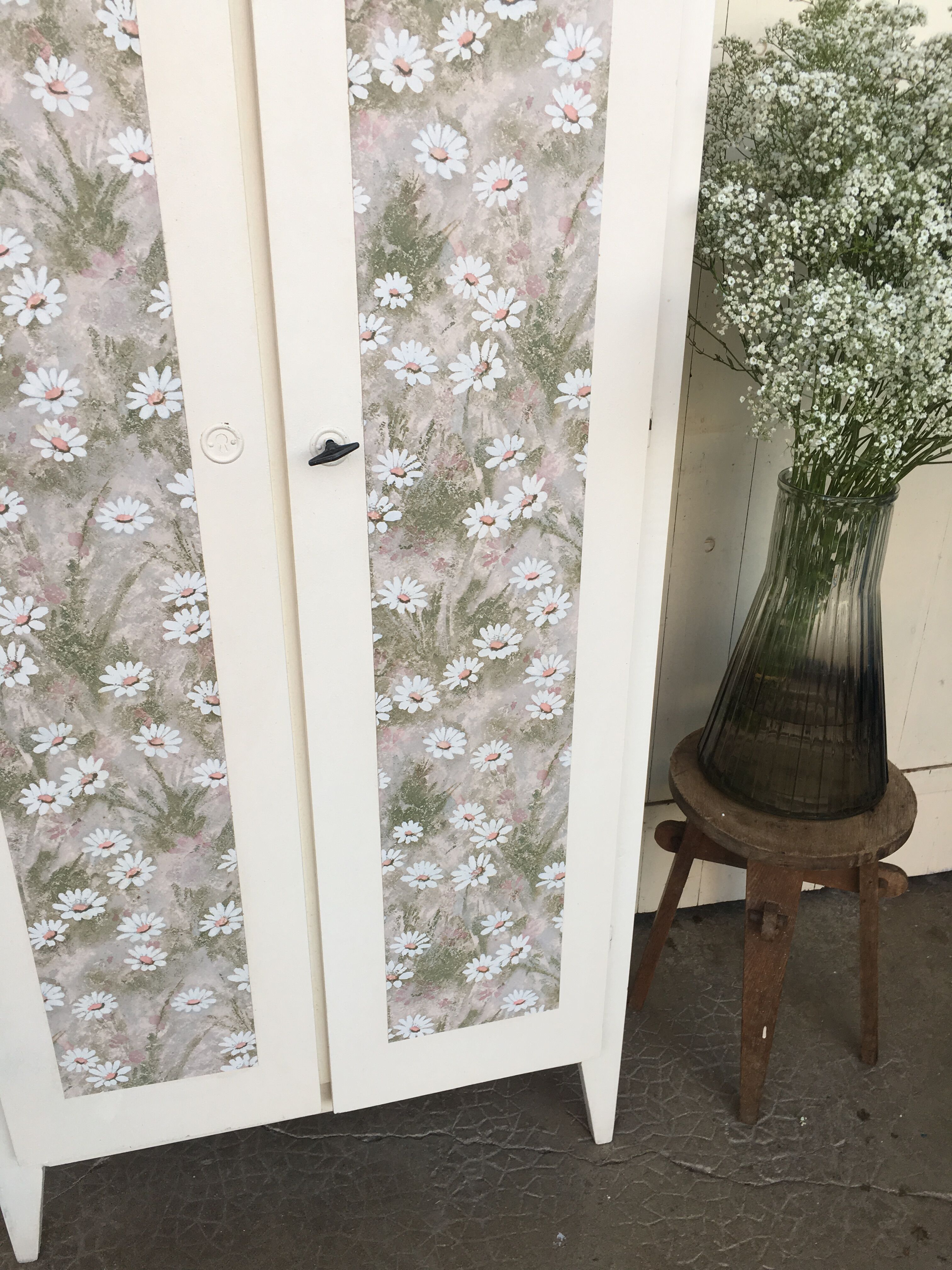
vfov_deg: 61.7
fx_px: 1063
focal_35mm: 29
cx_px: 476
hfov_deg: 48.2
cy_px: 635
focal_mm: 4.15
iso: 25
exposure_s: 1/50
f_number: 2.2
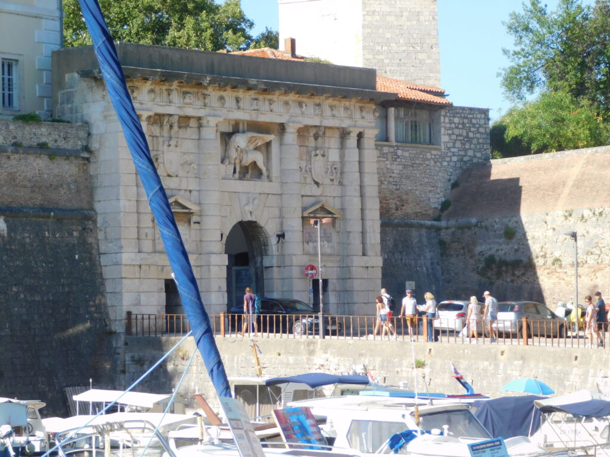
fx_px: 2361
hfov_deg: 14.7
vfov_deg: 11.1
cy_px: 228
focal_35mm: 134
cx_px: 305
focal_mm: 23.7
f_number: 5
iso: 125
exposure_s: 1/250
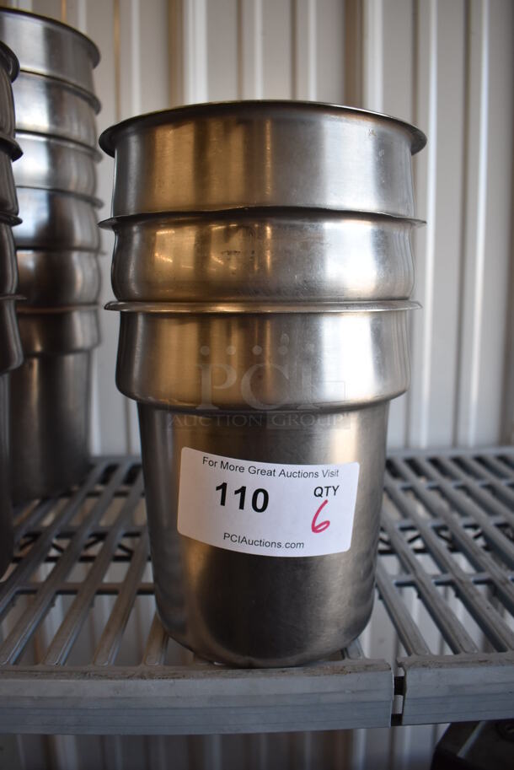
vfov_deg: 67.3
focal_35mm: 27
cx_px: 257
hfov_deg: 48.0
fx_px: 577
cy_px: 385
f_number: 3.5
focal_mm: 18
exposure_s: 1/250
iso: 500
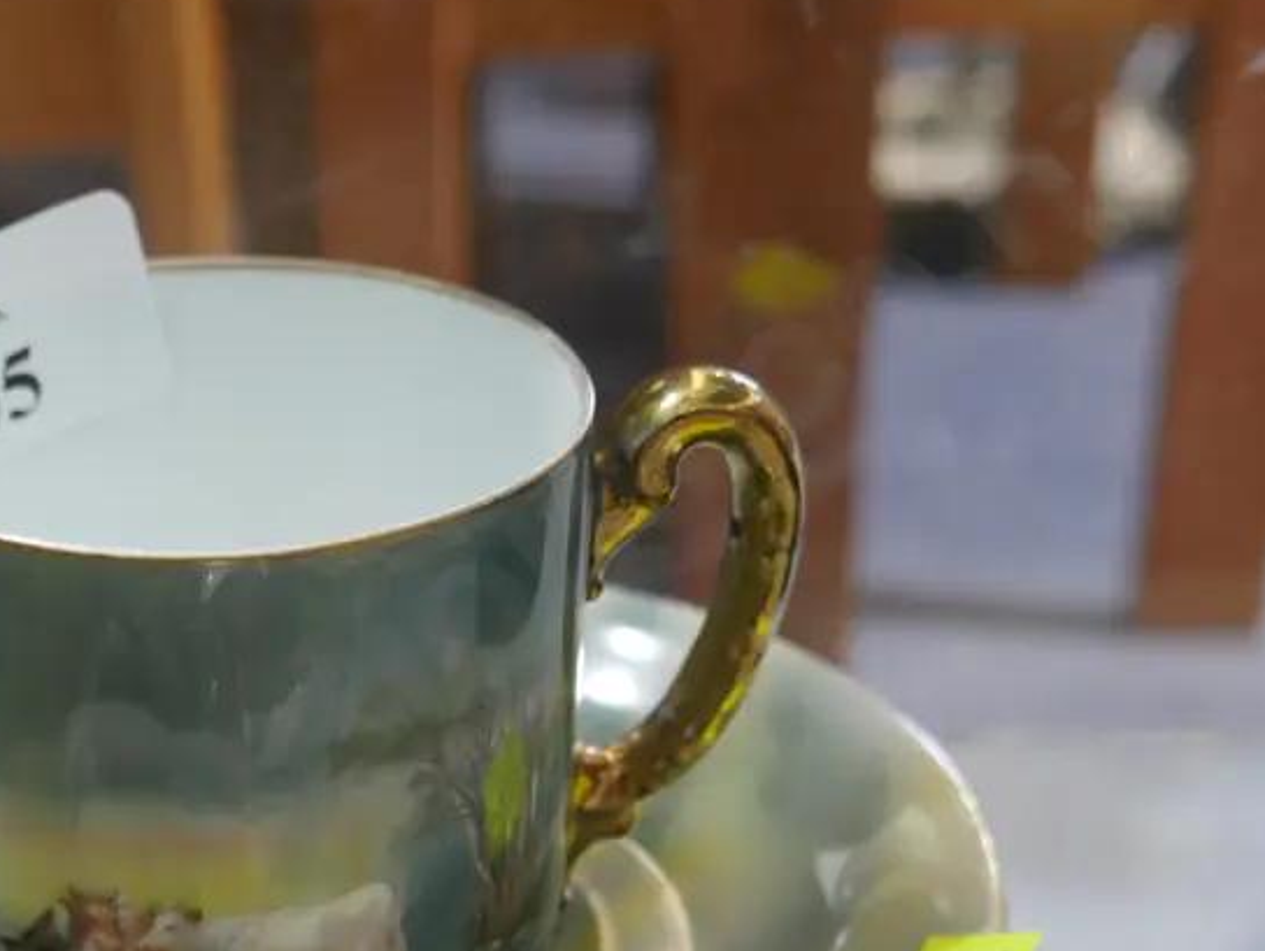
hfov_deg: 29.3
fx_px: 2341
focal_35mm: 64
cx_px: 195
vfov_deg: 22.5
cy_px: 822
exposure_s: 1/60
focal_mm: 17
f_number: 4
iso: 800
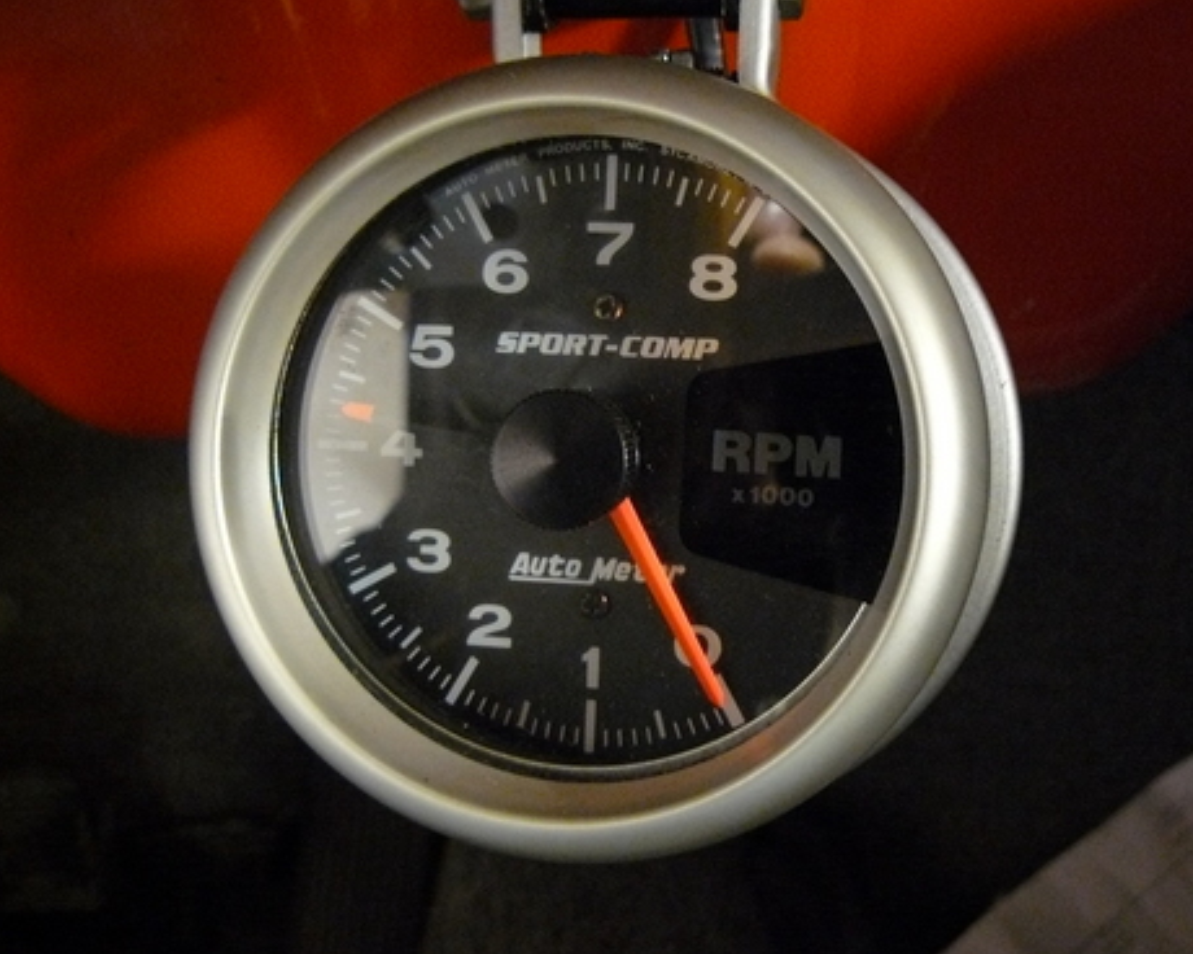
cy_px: 448
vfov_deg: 35.7
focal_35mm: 42
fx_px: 1483
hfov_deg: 43.6
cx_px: 705
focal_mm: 6
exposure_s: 1/2.5
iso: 400
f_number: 2.8
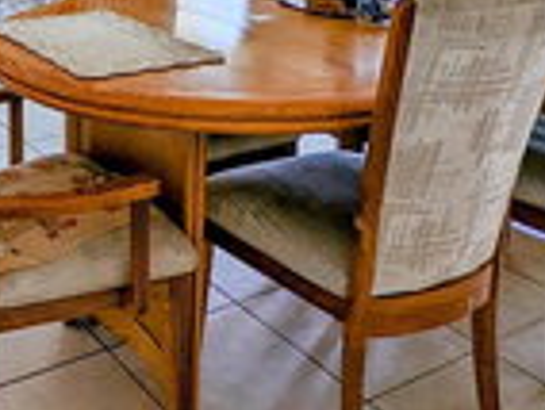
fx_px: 757
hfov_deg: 36.6
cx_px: 33
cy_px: -107
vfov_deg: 26.3
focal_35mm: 48
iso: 47
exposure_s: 1/35.1
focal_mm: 2.35
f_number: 2.2
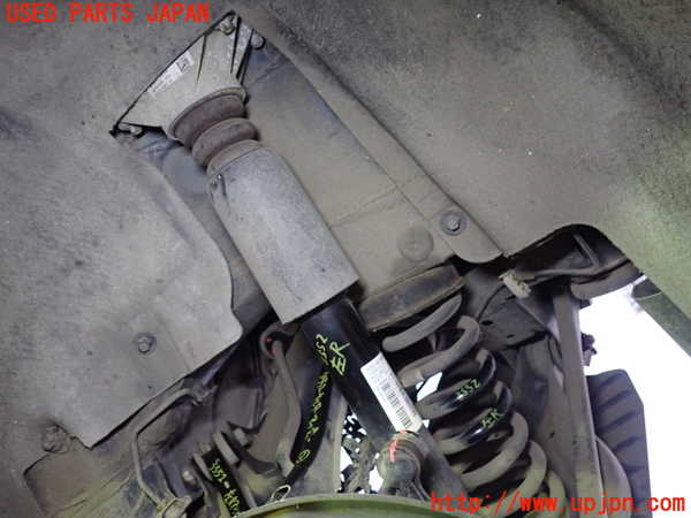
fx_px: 599
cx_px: 346
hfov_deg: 60.0
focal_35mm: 30
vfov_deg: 46.8
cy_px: 259
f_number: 2.3
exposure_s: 1/30
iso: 800
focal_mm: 5.4
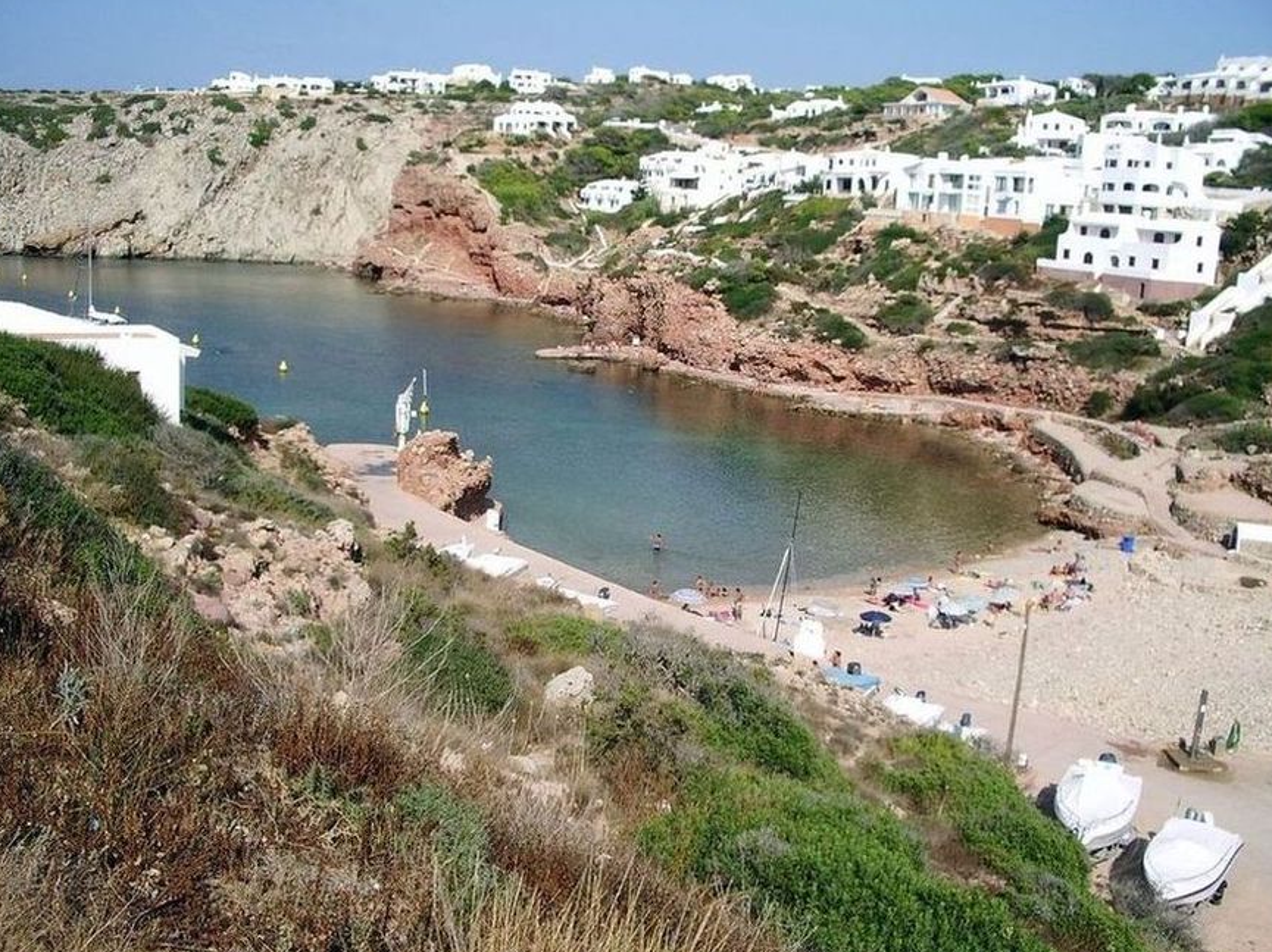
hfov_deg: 51.4
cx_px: 646
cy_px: 475
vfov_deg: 39.6
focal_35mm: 36
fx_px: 1322
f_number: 4.3
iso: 50
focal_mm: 5.8
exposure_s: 1/500
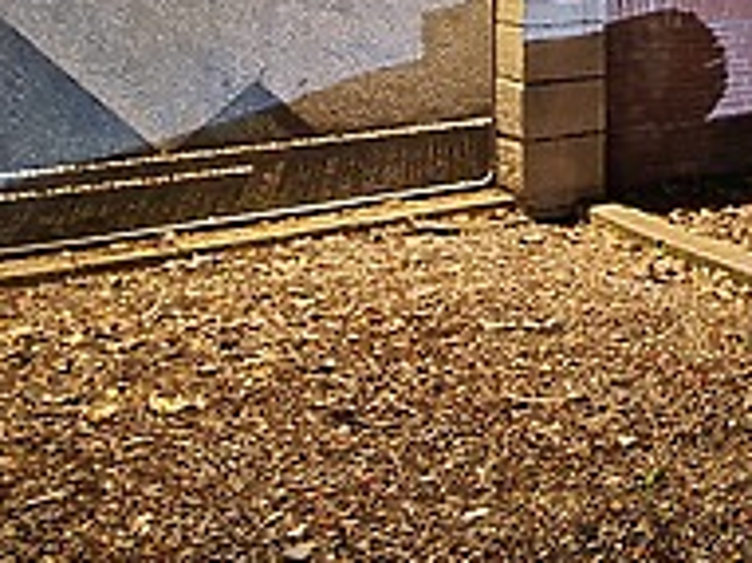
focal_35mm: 49
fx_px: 1064
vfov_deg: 25.5
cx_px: 803
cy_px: -169
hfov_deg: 34.3
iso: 320
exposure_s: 1/4
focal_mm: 2.2
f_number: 2.2
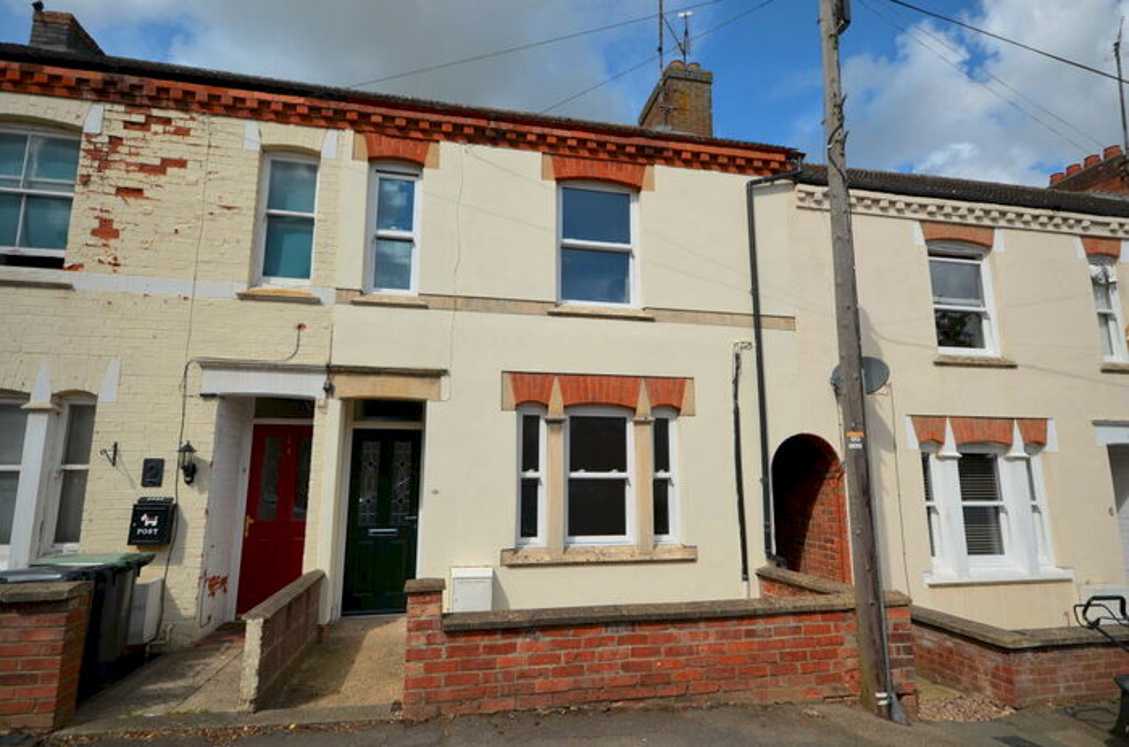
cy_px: 374
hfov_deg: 85.6
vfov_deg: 62.9
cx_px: 564
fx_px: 610
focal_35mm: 20
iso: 100
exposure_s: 1/320
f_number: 9
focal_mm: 13
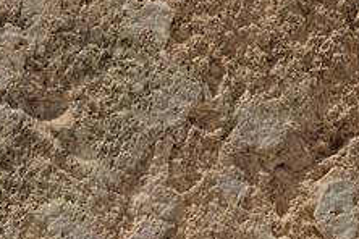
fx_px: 1506
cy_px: 157
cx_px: 207
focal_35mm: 151
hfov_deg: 13.6
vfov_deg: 9.1
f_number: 9
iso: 100
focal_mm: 32
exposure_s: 1/160
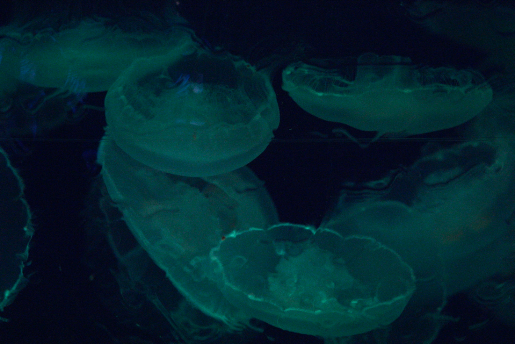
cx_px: 258
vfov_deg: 10.2
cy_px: 172
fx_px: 1933
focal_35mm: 135
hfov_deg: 15.2
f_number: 5
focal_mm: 90
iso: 6400
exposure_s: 1/160
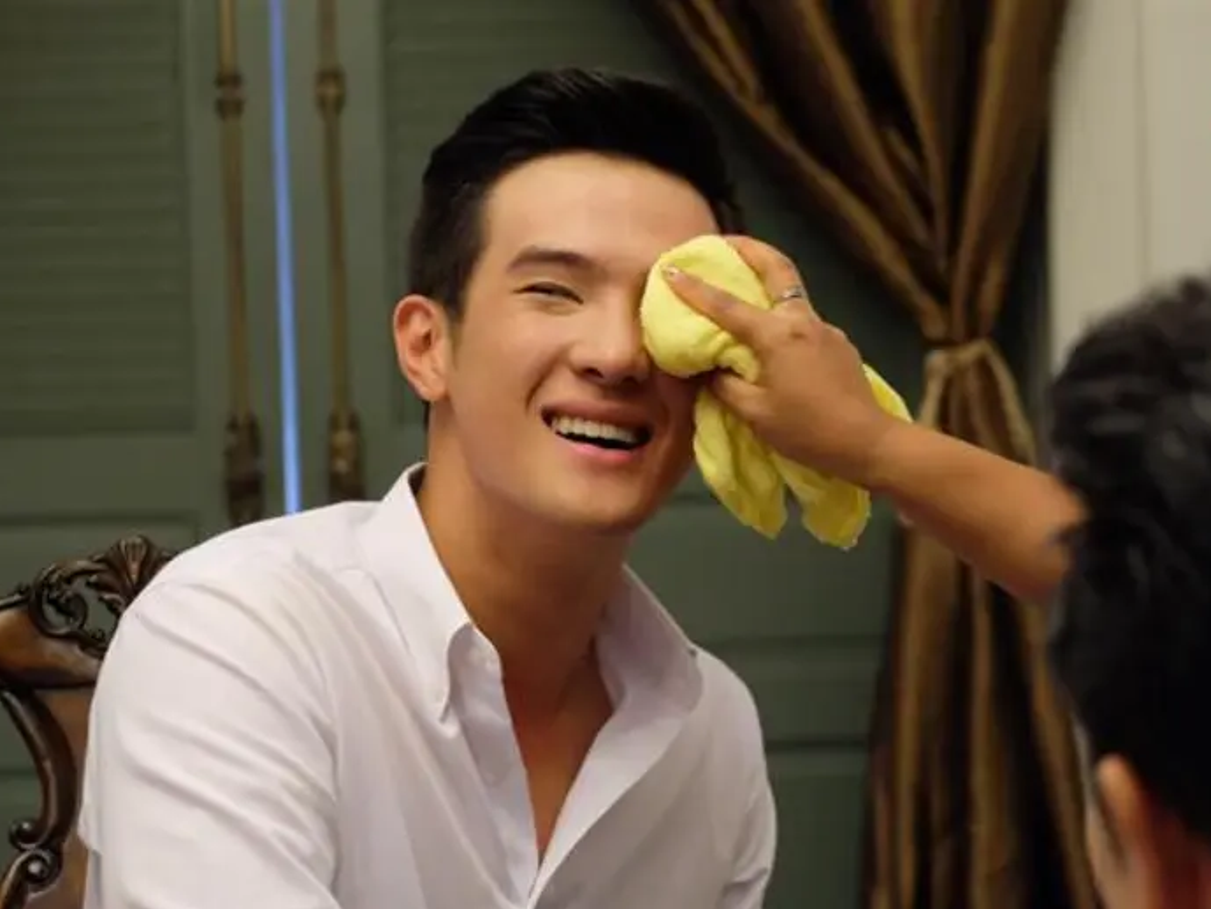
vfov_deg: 12.1
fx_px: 4304
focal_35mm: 123
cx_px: 643
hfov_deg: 16.0
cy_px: 455
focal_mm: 75.4
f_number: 5
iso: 4000
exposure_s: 1/80
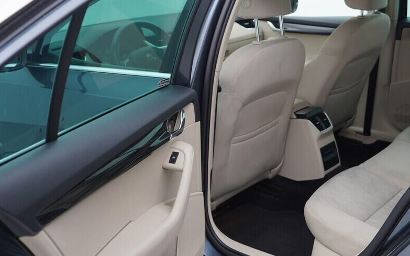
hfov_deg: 41.4
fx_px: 536
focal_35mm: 48
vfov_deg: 26.9
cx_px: 267
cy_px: 120
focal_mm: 24
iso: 125
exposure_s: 1/50
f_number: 3.2
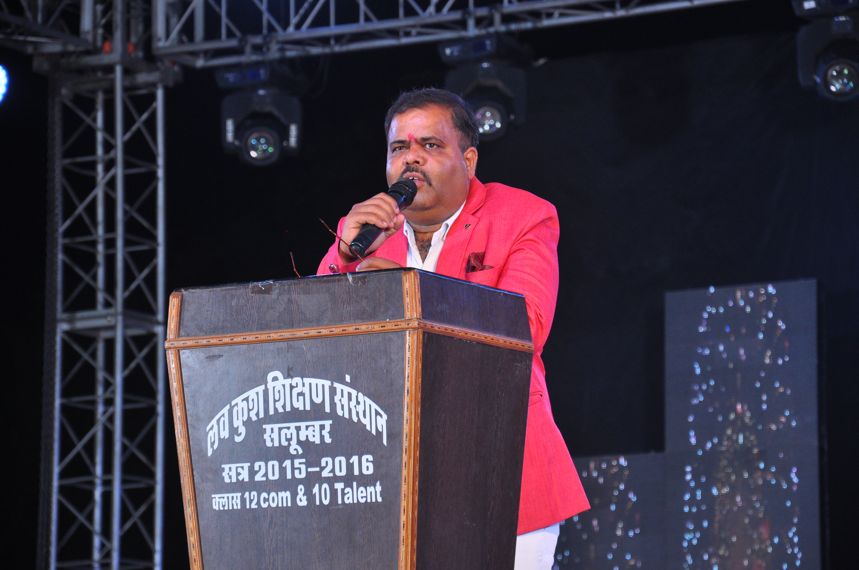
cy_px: 285
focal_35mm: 158
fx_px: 3754
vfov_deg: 8.7
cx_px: 430
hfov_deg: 13.1
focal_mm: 105
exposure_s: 1/125
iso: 640
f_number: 6.3
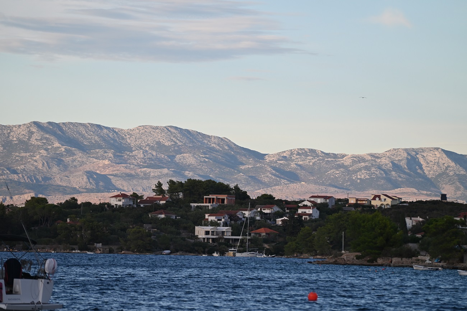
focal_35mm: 220
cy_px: 156
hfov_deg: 9.4
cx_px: 234
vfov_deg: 6.2
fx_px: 2854
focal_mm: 220
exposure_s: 1/1000
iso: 400
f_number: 5.3
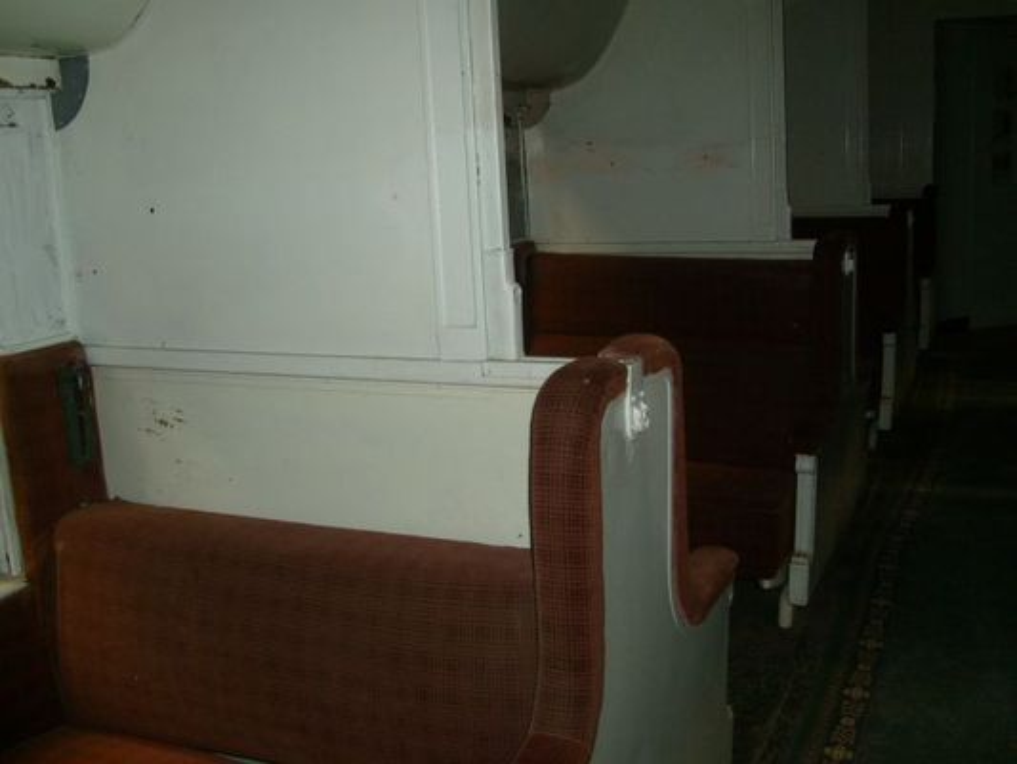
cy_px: 382
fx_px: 1029
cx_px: 508
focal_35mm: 35
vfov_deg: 40.7
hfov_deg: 52.6
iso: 100
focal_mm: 5.8
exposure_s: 1/45
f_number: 2.8
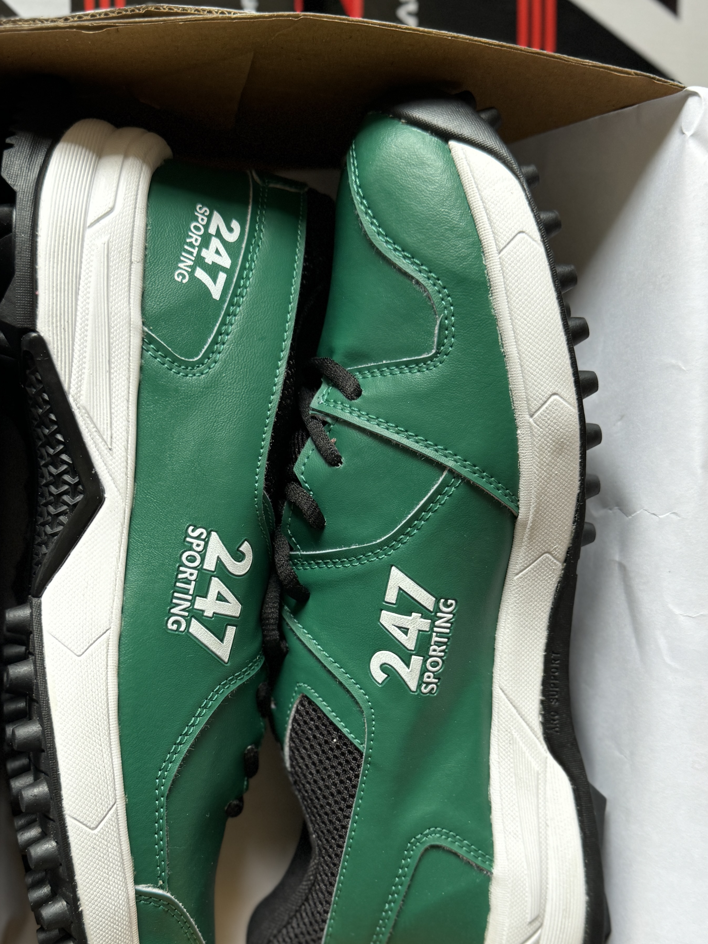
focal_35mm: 38
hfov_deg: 37.7
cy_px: 574
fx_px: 1036
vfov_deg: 48.6
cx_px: 327
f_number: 1.78
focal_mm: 6.86
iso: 100
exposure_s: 1/121
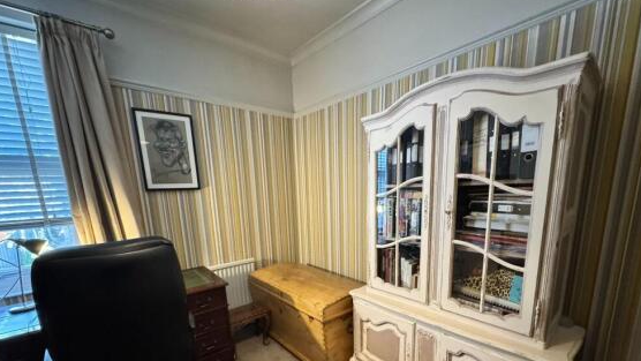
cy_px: 244
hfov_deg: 99.3
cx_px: 329
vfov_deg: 65.2
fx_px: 272
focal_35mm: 16
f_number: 2.2
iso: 1250
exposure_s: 1/50
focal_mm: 2.22
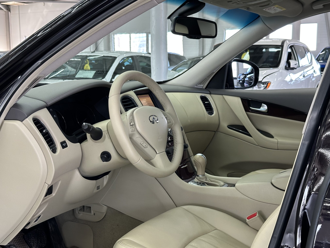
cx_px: 165
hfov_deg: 39.7
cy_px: 124
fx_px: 458
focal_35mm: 48
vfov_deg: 30.3
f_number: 1.78
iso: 80
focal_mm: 6.86
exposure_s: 1/81
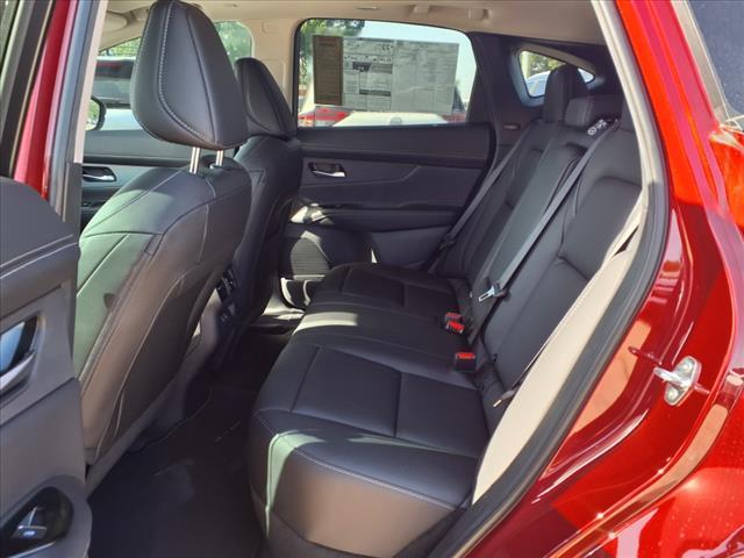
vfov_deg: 51.4
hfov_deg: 65.3
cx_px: 372
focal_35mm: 27
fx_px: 580
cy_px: 279
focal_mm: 3.58
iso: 40
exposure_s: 1/120
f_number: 1.9
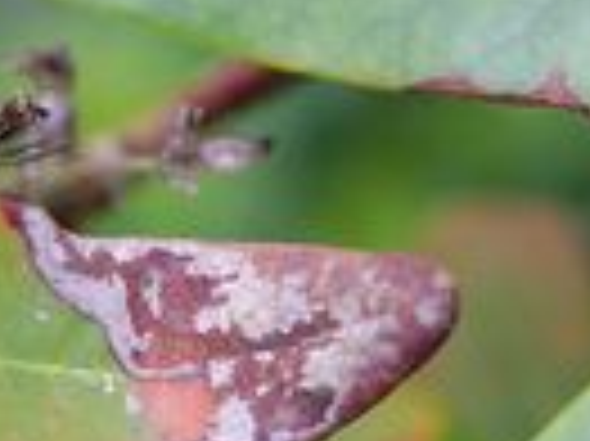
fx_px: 4513
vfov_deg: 5.6
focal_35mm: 265
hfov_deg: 7.5
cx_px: 162
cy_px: 277
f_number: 4
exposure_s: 1/50
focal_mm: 90
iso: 400
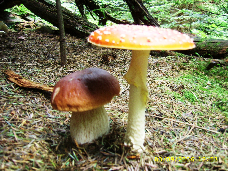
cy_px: 86
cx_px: 114
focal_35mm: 35
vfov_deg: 40.7
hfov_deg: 52.6
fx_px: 231
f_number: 2.8
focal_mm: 5.95
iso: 100
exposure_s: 1/10
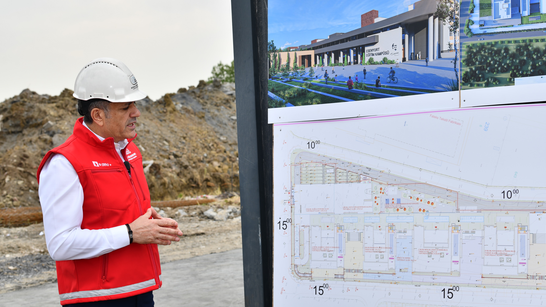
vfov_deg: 16.3
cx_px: 272
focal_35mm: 74
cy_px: 137
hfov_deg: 28.6
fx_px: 1071
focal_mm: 70
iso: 100
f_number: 8
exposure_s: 1/250
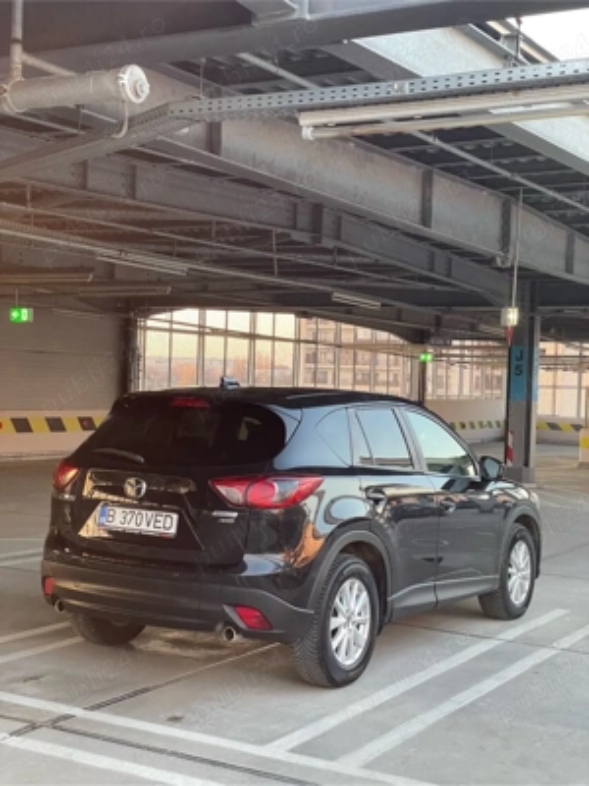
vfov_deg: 36.8
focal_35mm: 52
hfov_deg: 28.0
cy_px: 393
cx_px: 294
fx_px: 1180
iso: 200
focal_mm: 6
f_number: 2
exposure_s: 1/99
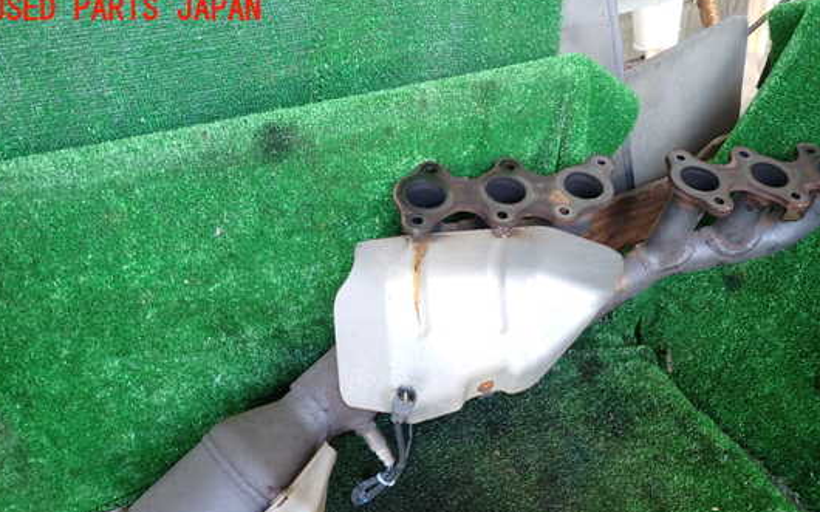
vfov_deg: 41.3
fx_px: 670
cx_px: 444
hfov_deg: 62.8
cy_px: 339
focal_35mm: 30
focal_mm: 4.5
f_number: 2
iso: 200
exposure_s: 1/60
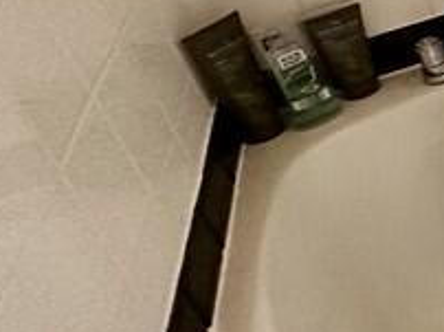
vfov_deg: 18.8
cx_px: 1110
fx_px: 910
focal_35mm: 71
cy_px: -132
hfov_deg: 14.5
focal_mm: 2.22
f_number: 2.2
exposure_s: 1/100
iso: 250
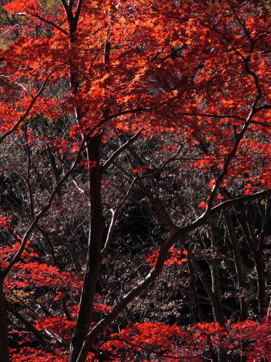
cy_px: 181
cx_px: 136
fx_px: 939
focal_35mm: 90
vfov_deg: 21.8
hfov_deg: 16.4
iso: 400
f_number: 8
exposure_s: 1/800
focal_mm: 45
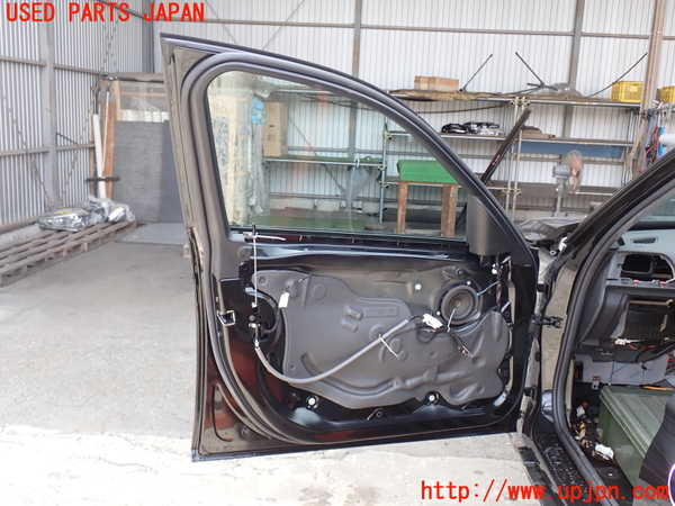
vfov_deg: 39.7
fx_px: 702
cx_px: 338
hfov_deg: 51.4
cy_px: 253
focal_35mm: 36
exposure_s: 1/80
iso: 100
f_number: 3.5
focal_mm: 6.37
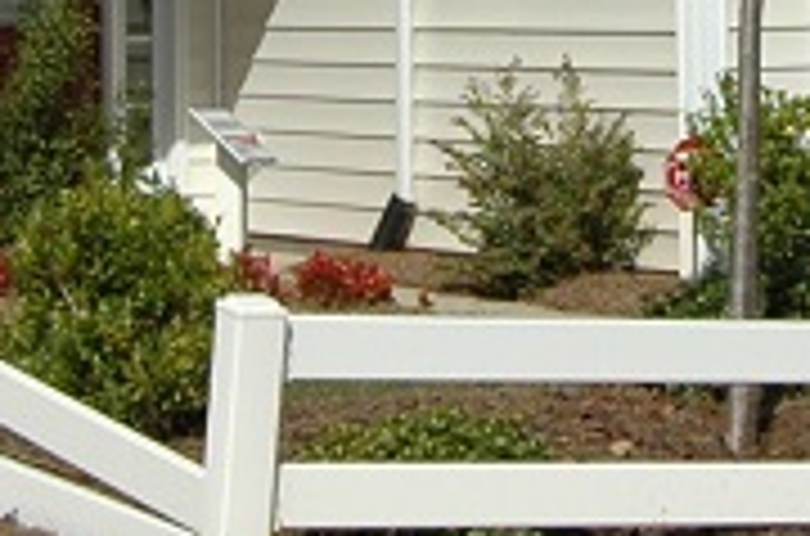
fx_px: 4511
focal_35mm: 201
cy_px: -495
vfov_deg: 6.6
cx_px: 562
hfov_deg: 10.2
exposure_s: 1/500
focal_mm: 20
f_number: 11
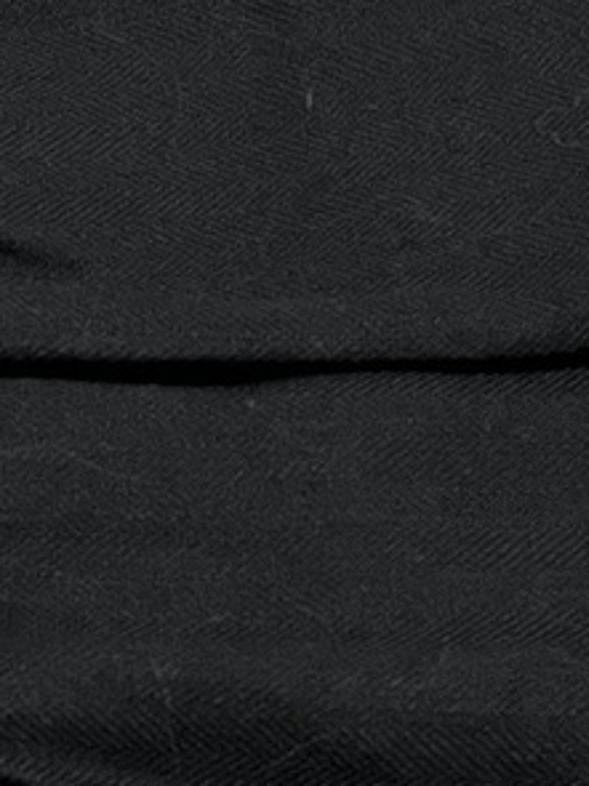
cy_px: 826
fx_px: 3201
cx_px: -115
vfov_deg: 13.8
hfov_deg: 10.3
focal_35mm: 141
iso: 400
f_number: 1.6
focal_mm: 5.1
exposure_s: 1/50
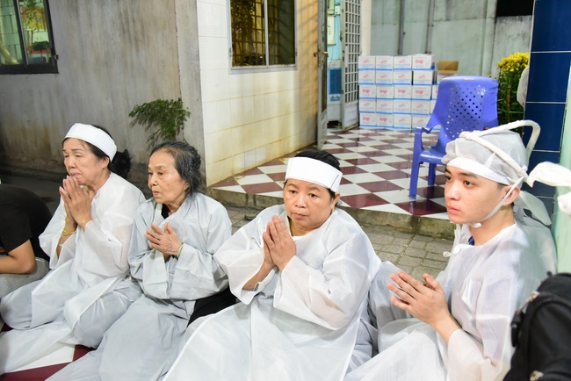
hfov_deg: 61.9
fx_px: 476
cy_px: 190
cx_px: 286
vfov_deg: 43.6
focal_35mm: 30
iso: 8000
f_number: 4.5
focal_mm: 30
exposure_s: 1/60
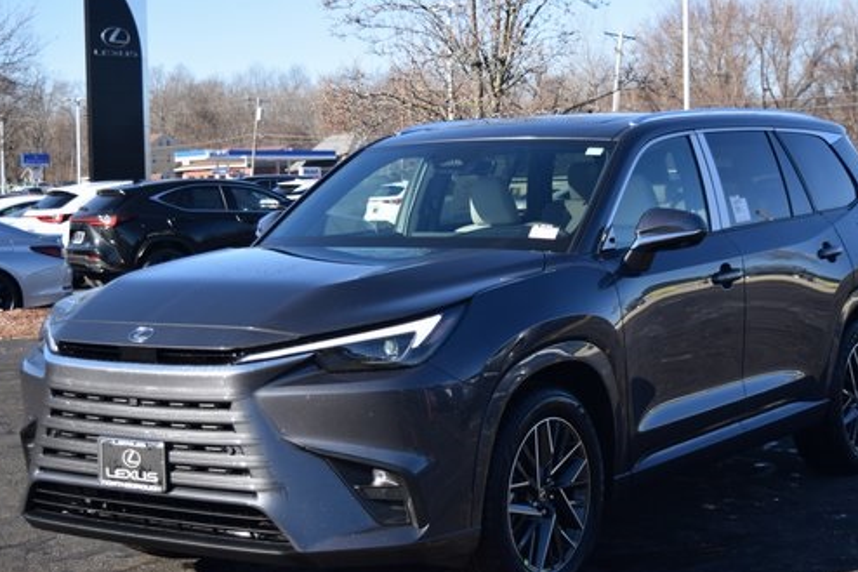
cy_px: 302
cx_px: 472
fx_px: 1668
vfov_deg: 19.4
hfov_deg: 28.8
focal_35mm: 70
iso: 400
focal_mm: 36
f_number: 5
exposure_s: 1/1250
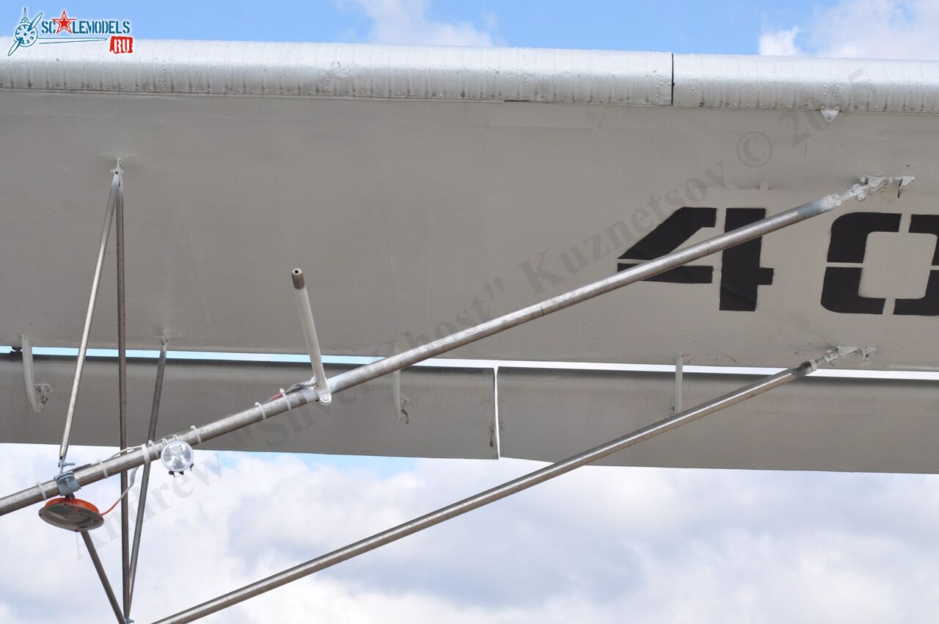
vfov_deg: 13.0
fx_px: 2735
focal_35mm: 105
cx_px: 470
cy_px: 312
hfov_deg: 19.5
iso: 200
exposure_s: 1/250
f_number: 8
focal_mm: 70
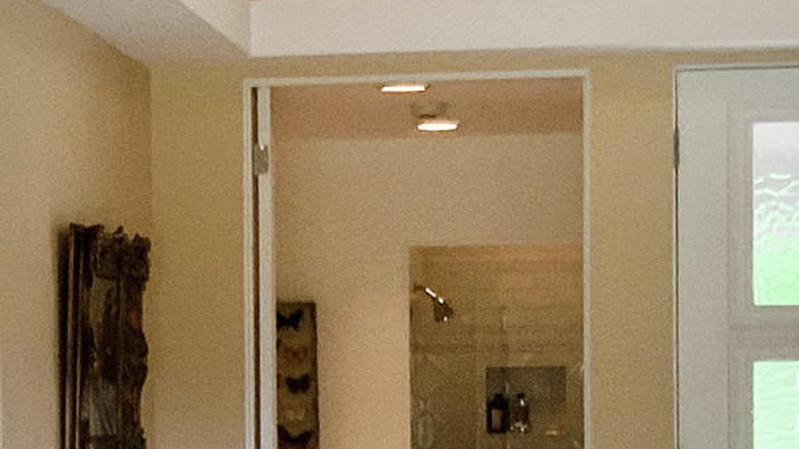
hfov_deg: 12.8
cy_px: 1030
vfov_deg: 7.1
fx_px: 3410
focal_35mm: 161
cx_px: -353
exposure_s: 1/60
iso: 40
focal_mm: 3
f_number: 1.8
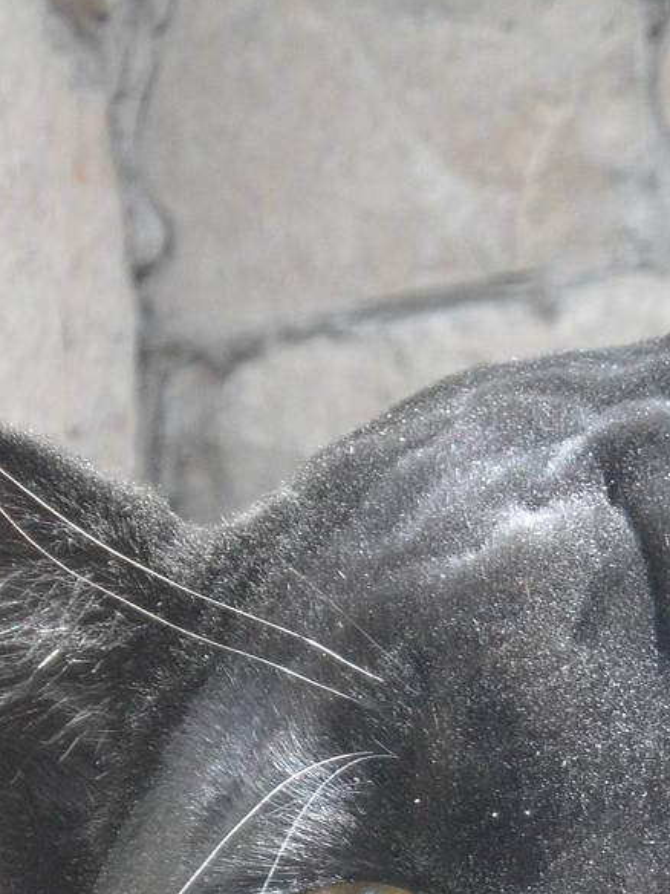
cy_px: 1070
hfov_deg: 4.5
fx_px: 8490
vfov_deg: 6.0
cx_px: 661
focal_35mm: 329
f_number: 4.4
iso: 120
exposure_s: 1/60
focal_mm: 20
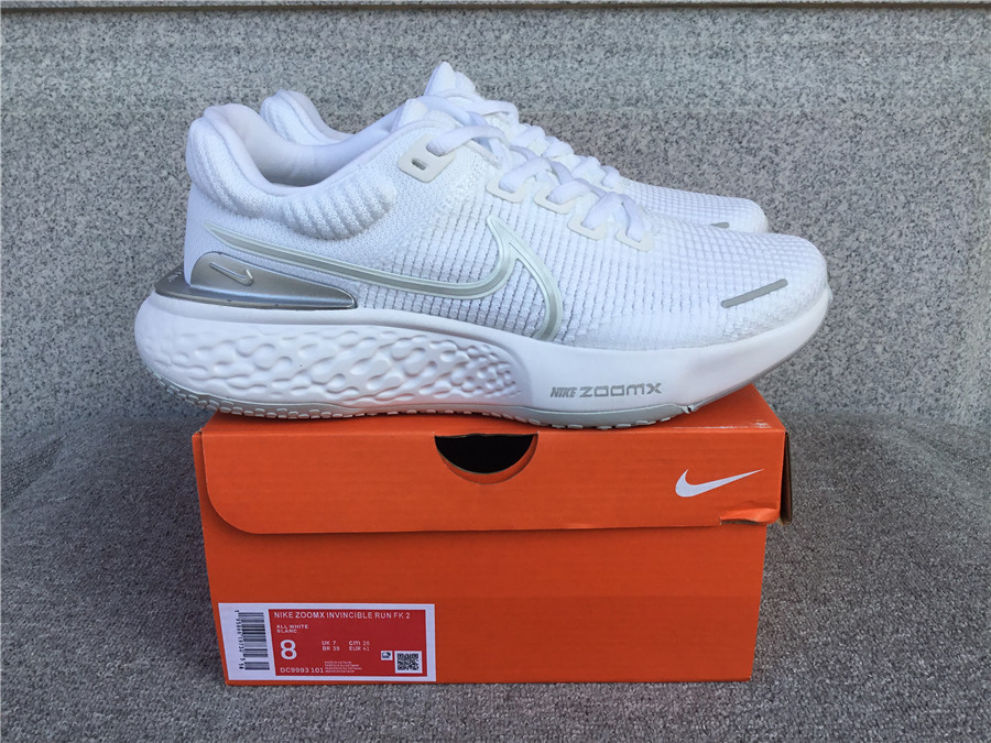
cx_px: 496
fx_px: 887
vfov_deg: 45.4
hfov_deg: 58.4
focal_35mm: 31
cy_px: 372
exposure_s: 1/452
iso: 25
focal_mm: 3.3
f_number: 2.4
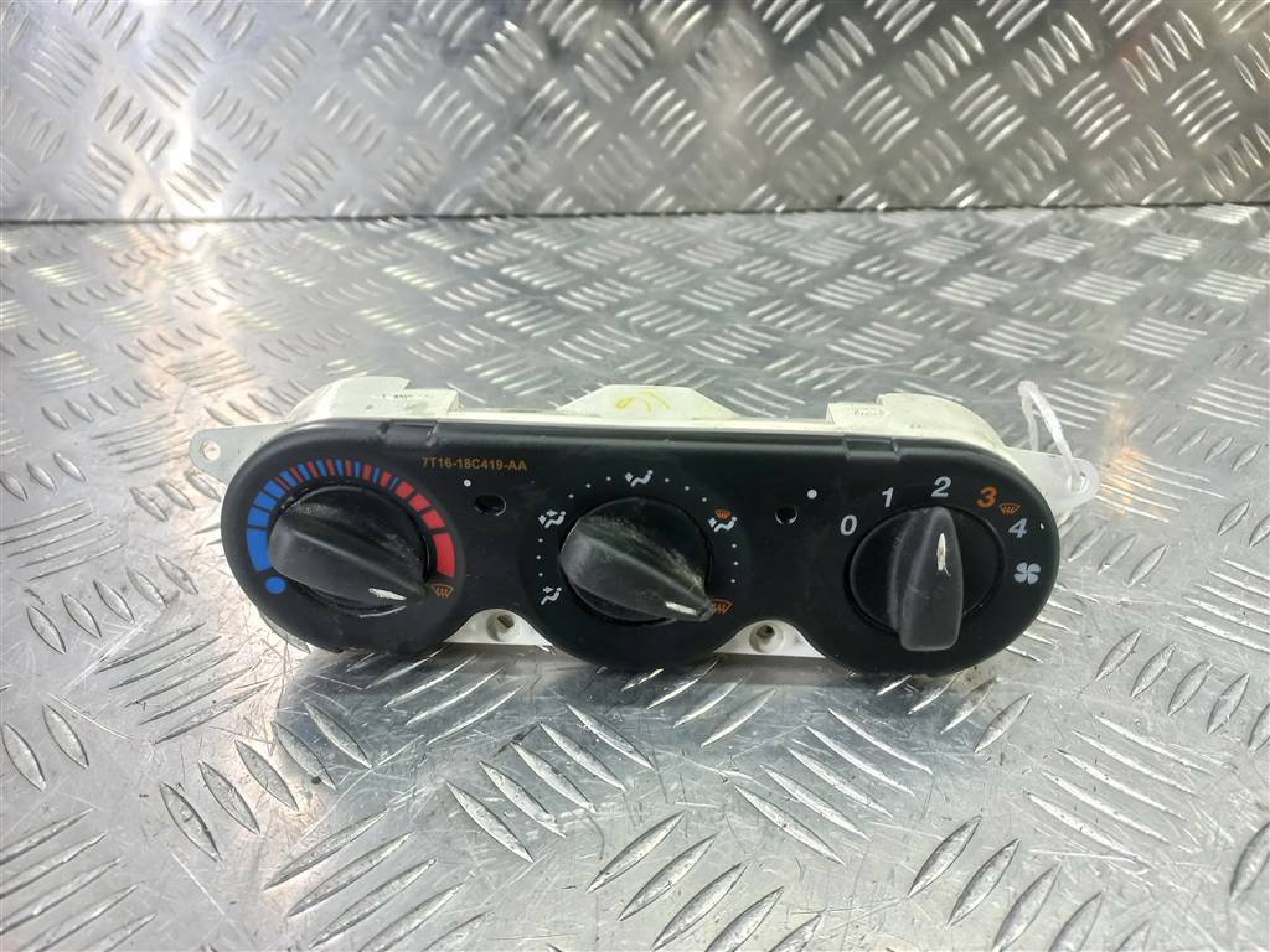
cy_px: 476
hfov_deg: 69.4
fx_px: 917
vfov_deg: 54.9
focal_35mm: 25
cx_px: 635
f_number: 1.8
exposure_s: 1/50
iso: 100
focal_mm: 4.6
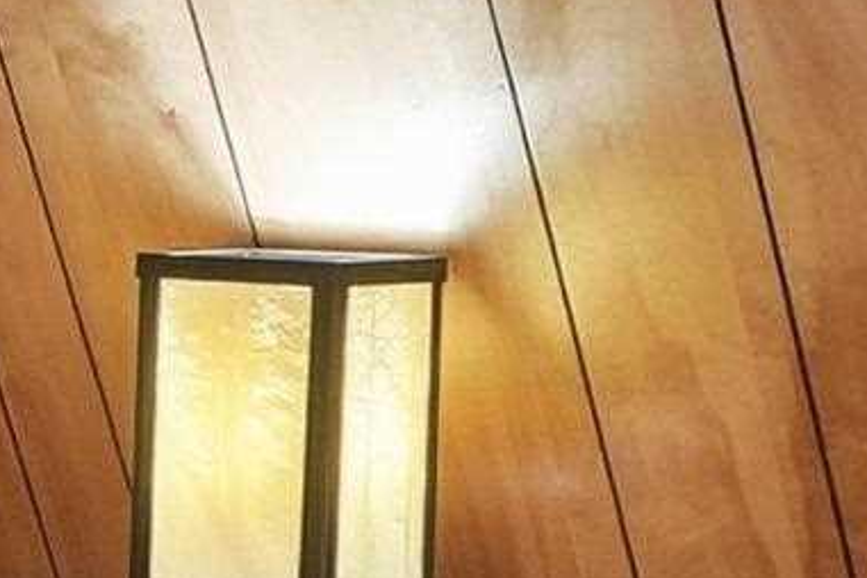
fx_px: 3034
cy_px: 101
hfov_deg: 12.0
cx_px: -1399
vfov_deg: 10.8
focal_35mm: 126
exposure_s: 1/8
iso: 250
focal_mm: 16
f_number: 9
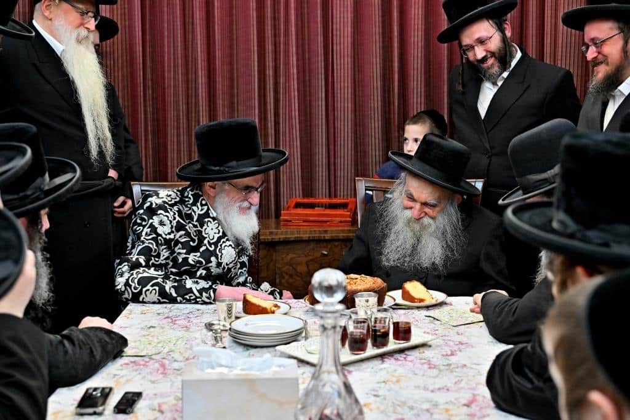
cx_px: 315
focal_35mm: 48
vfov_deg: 28.1
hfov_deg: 41.1
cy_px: 210
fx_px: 840
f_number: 4
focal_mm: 48
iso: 1250
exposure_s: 1/160
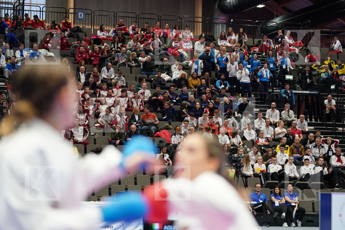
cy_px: 115
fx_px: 1131
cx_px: 172
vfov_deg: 11.6
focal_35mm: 118
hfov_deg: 17.3
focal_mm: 118
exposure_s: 1/500
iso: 2500
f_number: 2.8
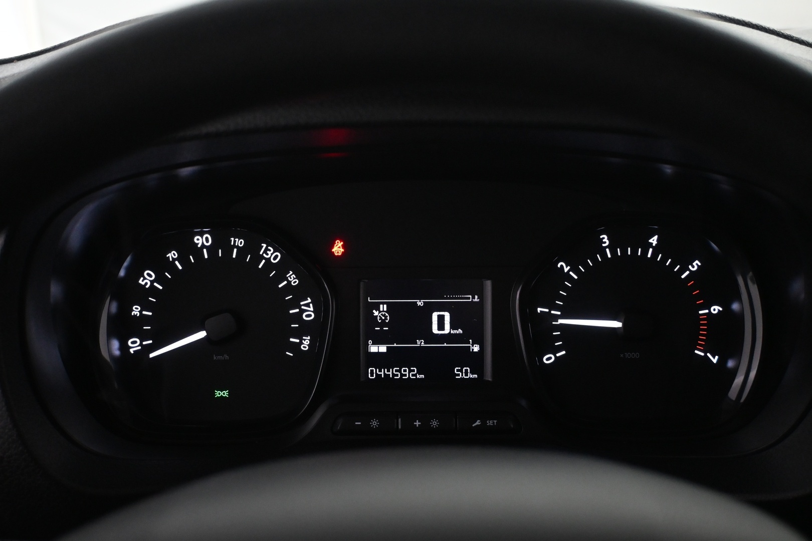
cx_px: 406
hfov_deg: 43.6
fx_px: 1015
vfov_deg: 29.9
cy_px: 270
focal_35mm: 45
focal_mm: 30
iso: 3200
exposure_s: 1/80
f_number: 4.8
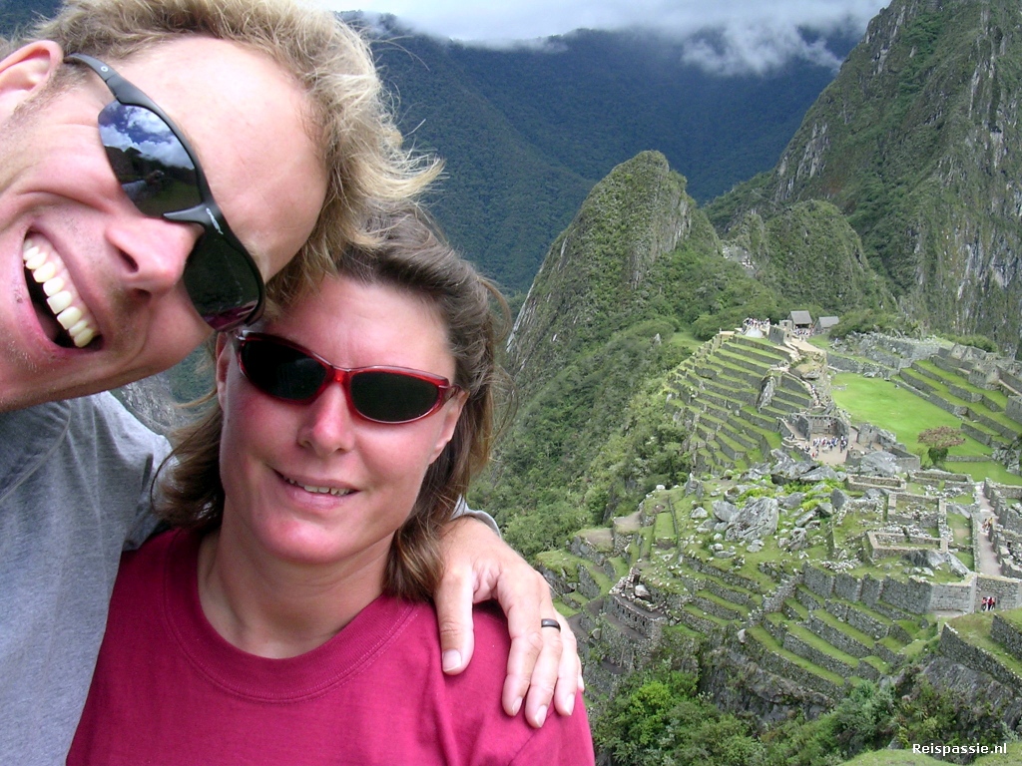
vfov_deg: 37.7
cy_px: 383
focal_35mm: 38
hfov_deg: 49.0
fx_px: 1122
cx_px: 511
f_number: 5.6
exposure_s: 1/144
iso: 100
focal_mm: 5.8
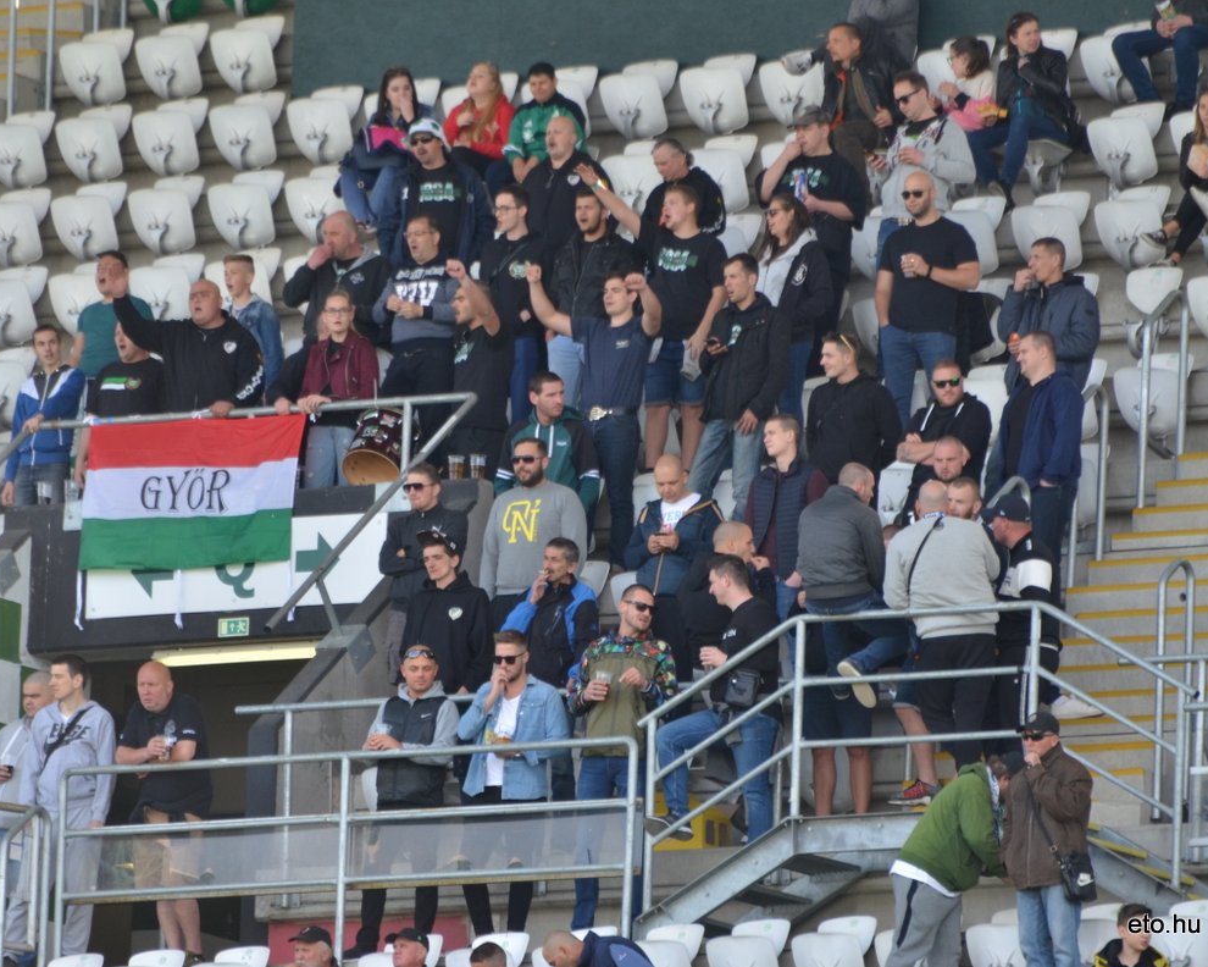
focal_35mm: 511
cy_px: 484
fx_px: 18269
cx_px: 504
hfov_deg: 3.8
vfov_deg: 3.0
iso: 400
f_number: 5.6
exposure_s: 1/400
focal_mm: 300
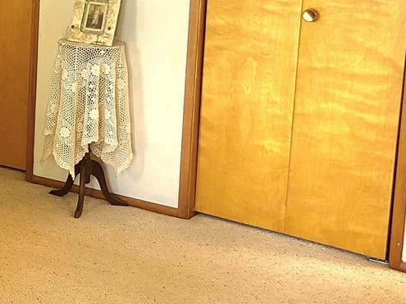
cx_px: -163
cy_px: 25
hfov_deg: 20.6
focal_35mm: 84
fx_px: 985
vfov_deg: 17.3
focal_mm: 5.4
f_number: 1.8
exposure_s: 1/60.2
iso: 160
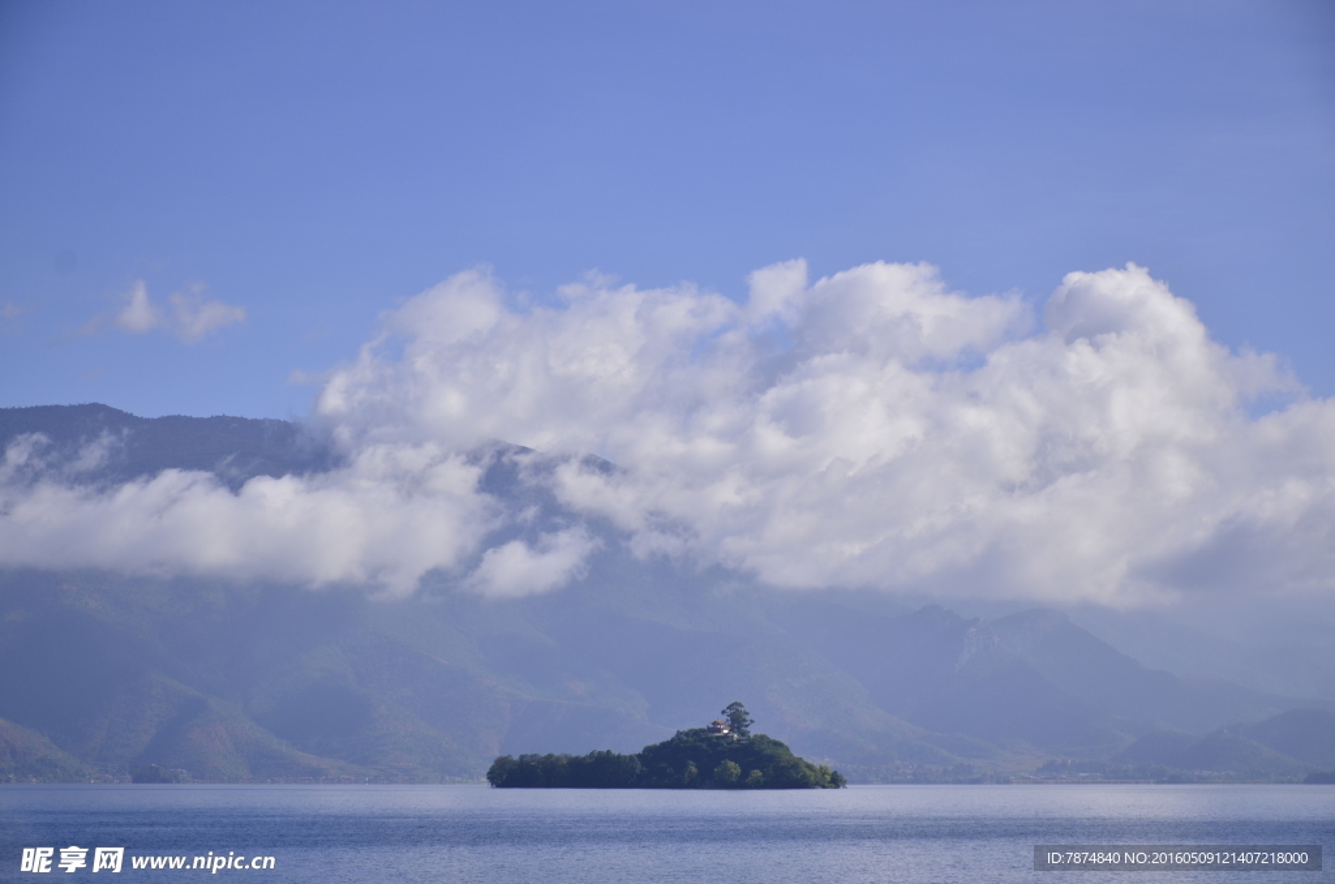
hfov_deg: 20.7
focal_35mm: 99
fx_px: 3663
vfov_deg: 13.8
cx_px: 668
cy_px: 442
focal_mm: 66
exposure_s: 1/1000
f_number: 6.3
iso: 100
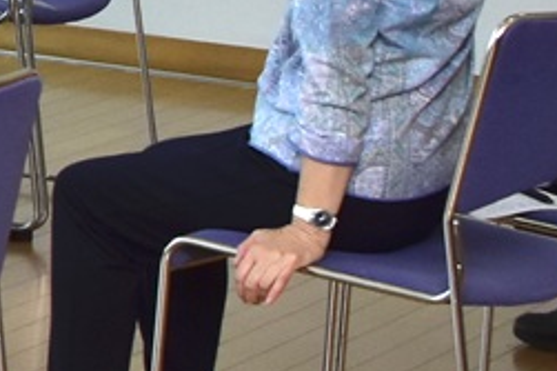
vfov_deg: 5.2
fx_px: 3989
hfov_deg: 7.3
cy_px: -433
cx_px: -963
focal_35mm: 258
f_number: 9
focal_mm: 24
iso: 400
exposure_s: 1/250
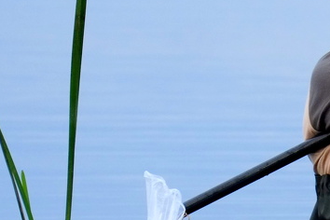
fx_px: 8928
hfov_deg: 2.1
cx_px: 406
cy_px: 294
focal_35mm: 974
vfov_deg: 1.4
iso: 400
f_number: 4.6
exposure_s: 1/250
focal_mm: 164
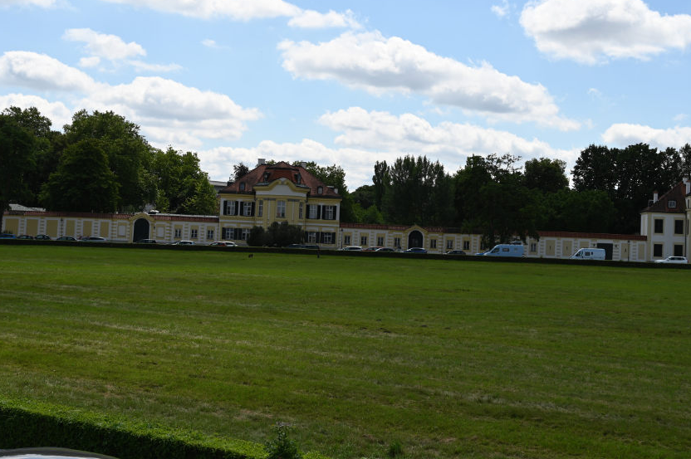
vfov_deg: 28.0
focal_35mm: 48
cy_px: 184
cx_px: 389
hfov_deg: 41.1
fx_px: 920
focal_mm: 39
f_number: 8
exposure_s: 1/500
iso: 100
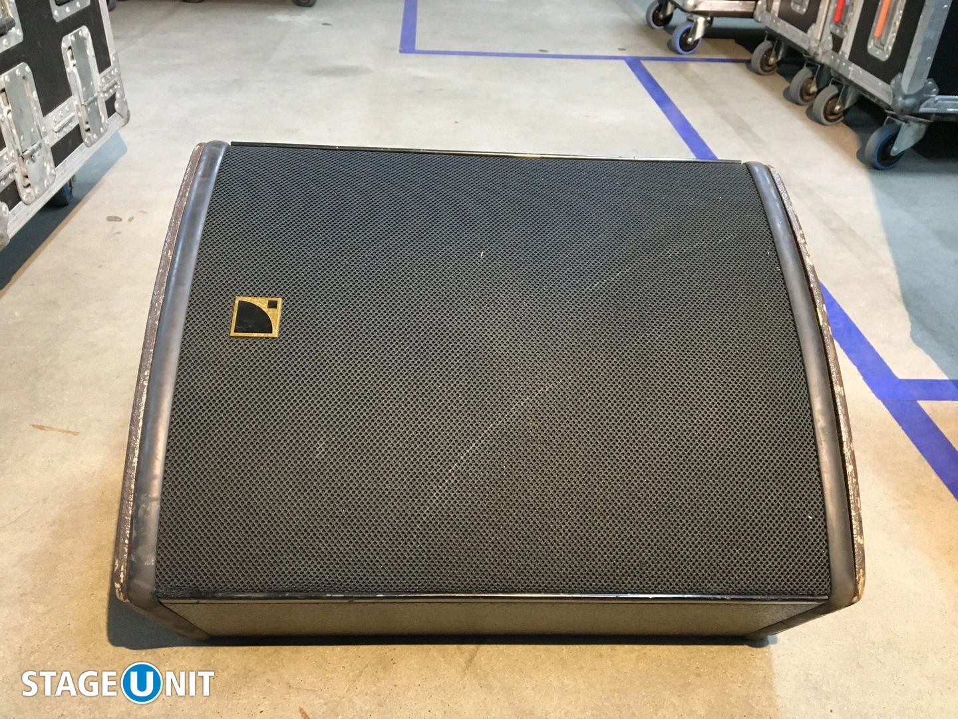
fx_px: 803
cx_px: 479
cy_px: 360
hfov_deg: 61.7
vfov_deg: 48.2
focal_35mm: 29
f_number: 2.2
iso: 200
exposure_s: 1/17
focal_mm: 4.15
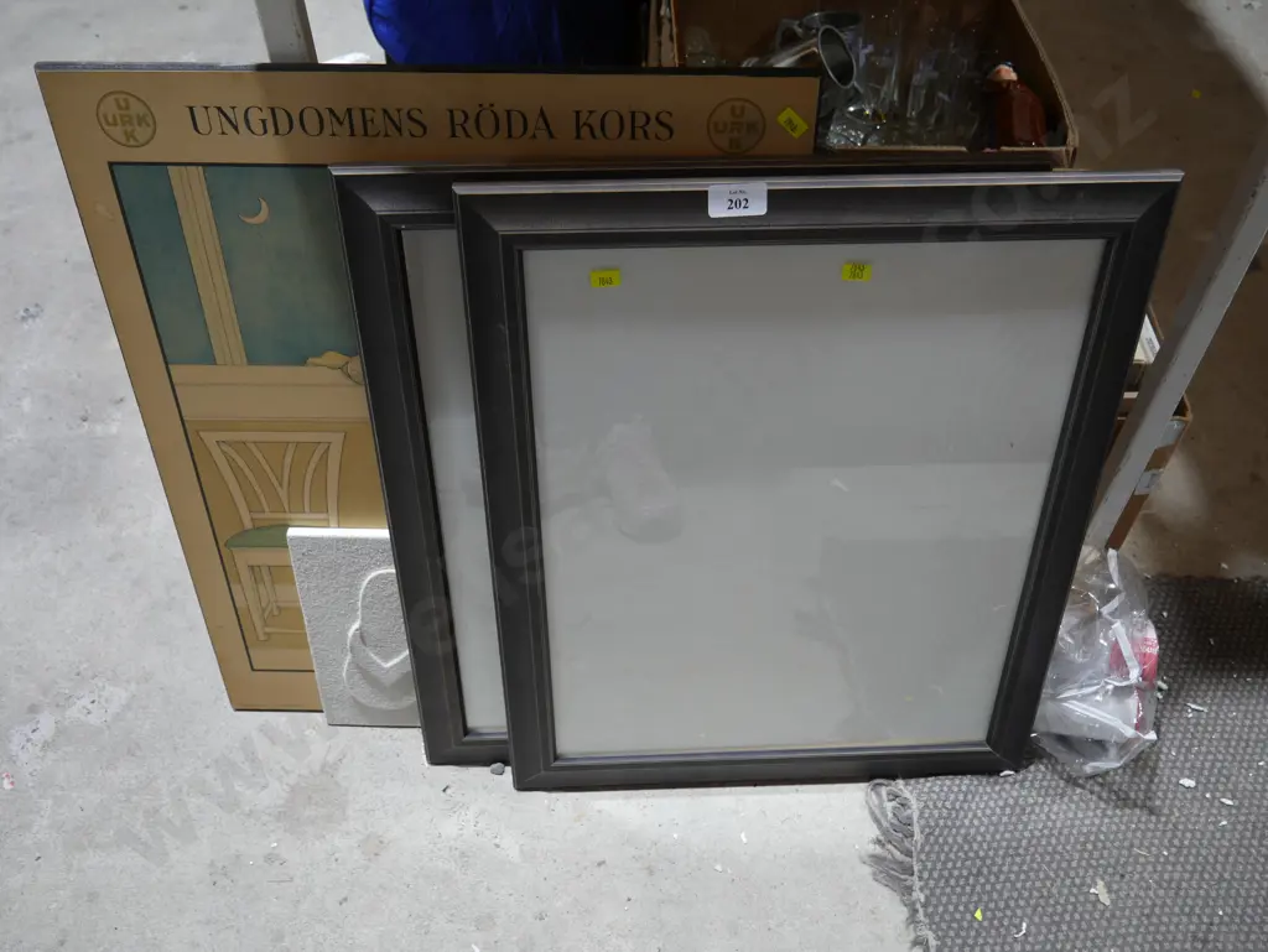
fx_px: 1099
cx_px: 634
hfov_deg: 59.9
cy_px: 476
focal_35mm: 30
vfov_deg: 46.8
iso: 250
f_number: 3.6
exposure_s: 1/60
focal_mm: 15
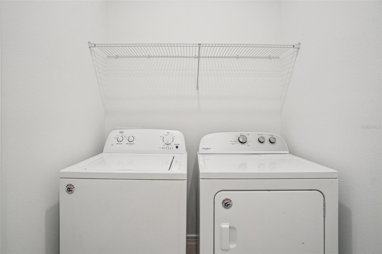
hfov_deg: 95.0
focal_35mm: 16
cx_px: 191
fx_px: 175
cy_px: 127
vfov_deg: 72.0
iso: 640
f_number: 8
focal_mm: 11
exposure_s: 1/30
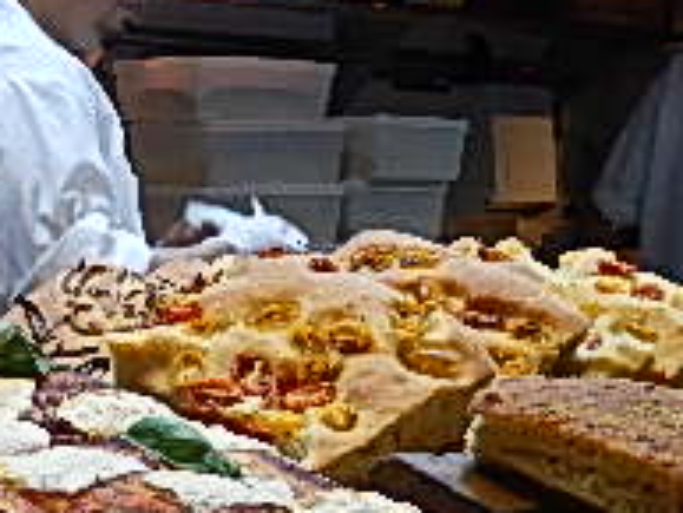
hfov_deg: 22.2
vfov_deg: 17.7
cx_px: -81
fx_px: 1639
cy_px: 350
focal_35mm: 83
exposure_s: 1/30
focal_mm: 4.5
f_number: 3.4
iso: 250
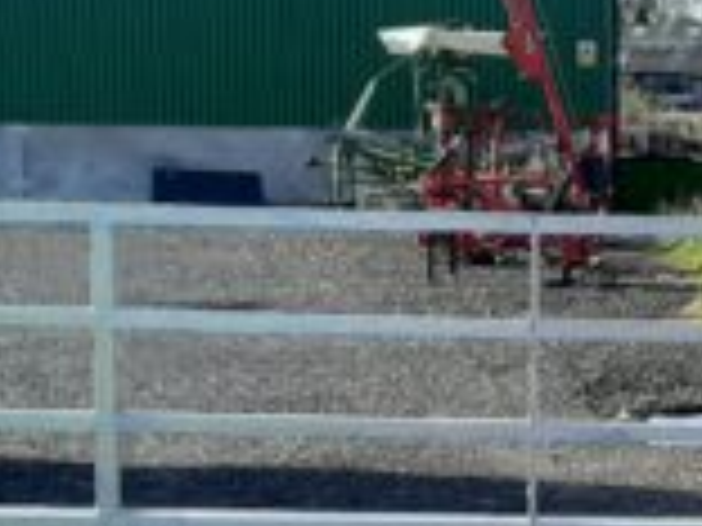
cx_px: 634
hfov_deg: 18.1
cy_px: 486
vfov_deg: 13.7
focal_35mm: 107
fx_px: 2170
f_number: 1.7
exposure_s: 1/1224
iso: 40
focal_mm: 3.93
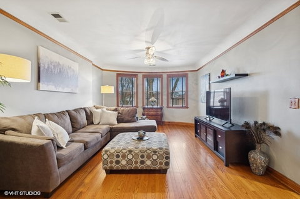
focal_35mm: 15
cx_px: 150
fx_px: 125
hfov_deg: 100.4
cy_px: 100
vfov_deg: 77.2
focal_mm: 10
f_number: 11
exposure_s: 1/1.25
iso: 200
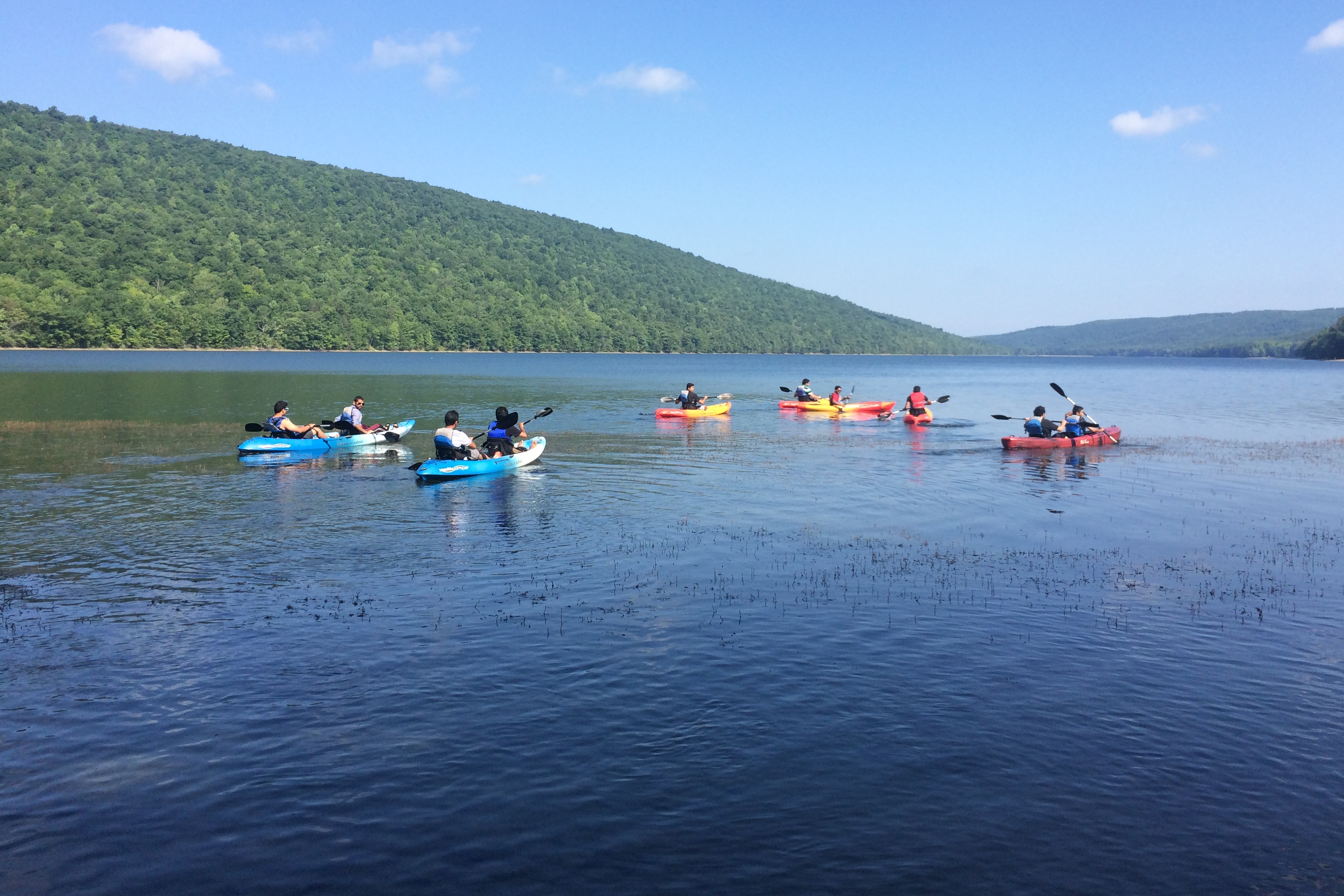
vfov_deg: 42.2
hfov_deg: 60.3
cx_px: 687
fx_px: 1157
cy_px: 378
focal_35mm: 31
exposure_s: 1/1368
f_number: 2.2
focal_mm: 4.15
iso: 32
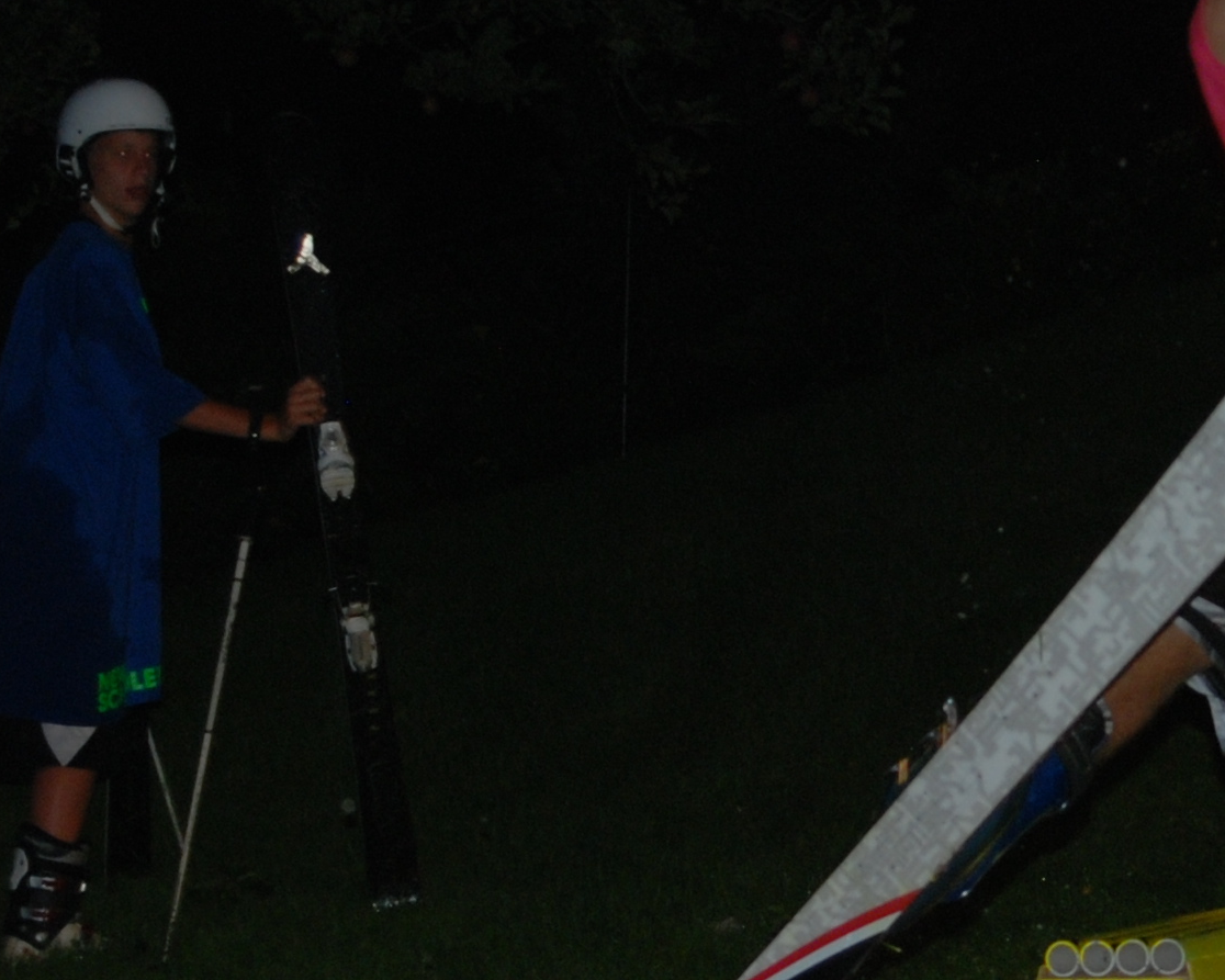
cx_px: 901
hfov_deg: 10.9
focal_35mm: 176
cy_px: 550
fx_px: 6381
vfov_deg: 8.8
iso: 250
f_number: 4.2
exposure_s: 1/60
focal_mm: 36
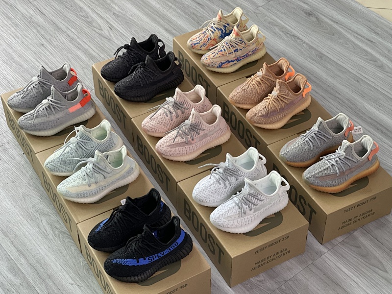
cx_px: 196
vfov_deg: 22.9
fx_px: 725
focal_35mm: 64
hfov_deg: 30.3
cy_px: 147
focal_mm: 7.5
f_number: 2.2
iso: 250
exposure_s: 1/110
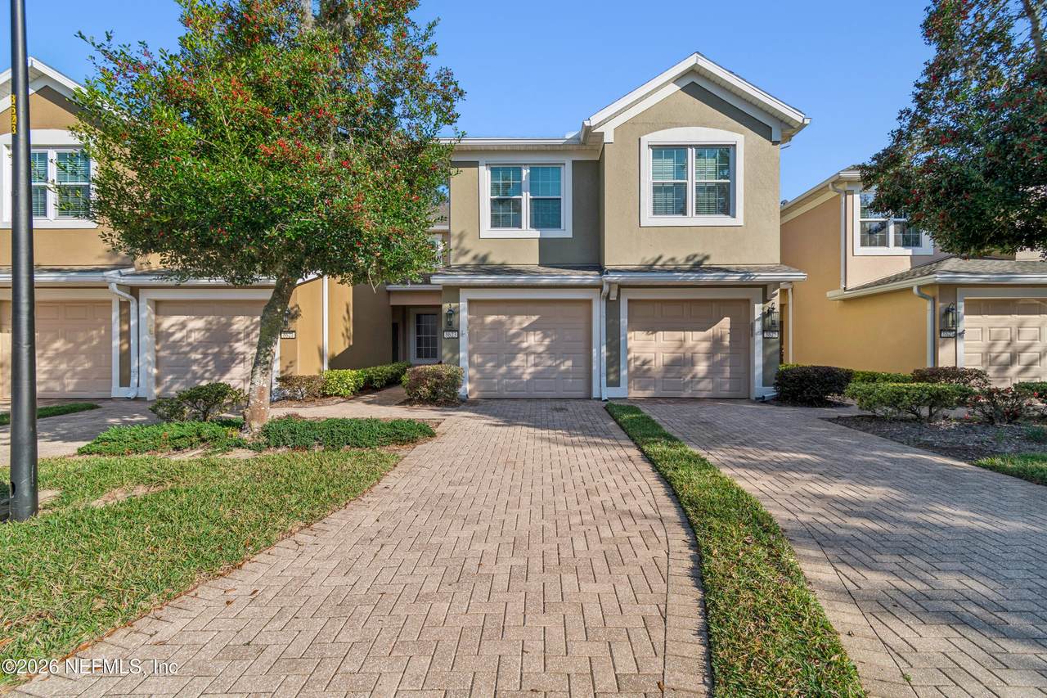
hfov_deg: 100.4
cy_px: 349
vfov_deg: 77.3
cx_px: 524
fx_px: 436
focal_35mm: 15
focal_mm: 10
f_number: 7.1
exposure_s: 1/200
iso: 100
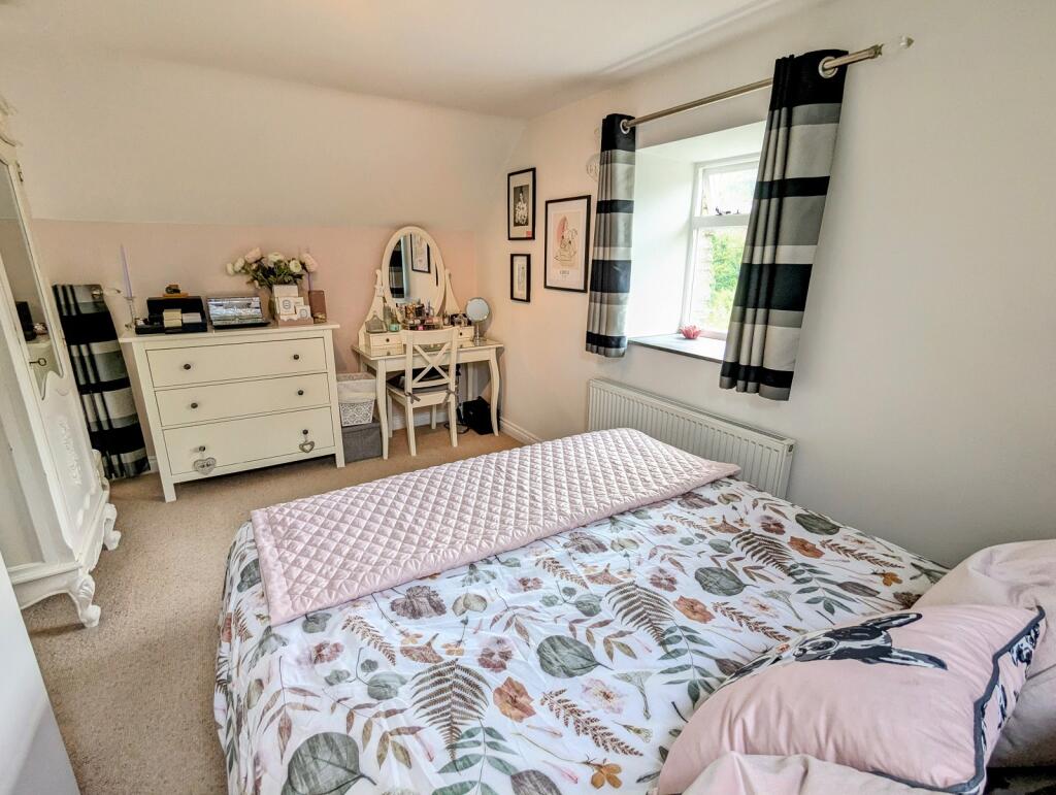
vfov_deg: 78.2
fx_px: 489
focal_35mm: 16
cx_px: 528
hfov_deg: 94.4
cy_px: 398
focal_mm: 2.35
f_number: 2.2
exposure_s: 1/50
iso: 94
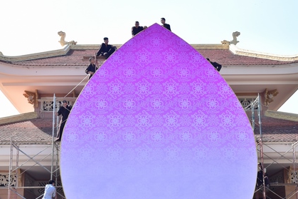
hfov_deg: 33.9
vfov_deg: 22.9
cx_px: 161
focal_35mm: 59
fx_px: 488
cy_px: 123
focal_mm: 38
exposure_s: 1/200
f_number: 5.6
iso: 160
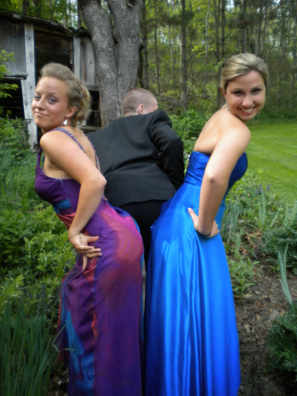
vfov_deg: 52.6
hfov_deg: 40.7
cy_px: 198
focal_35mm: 35
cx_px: 148
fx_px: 400
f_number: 3.1
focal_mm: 6.3
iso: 363
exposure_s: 1/500
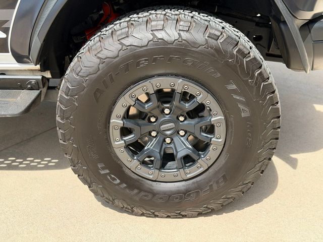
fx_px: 448
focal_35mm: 48
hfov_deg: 39.7
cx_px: 162
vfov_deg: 30.3
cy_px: 121
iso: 100
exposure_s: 1/1678
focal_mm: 6.76
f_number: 1.78
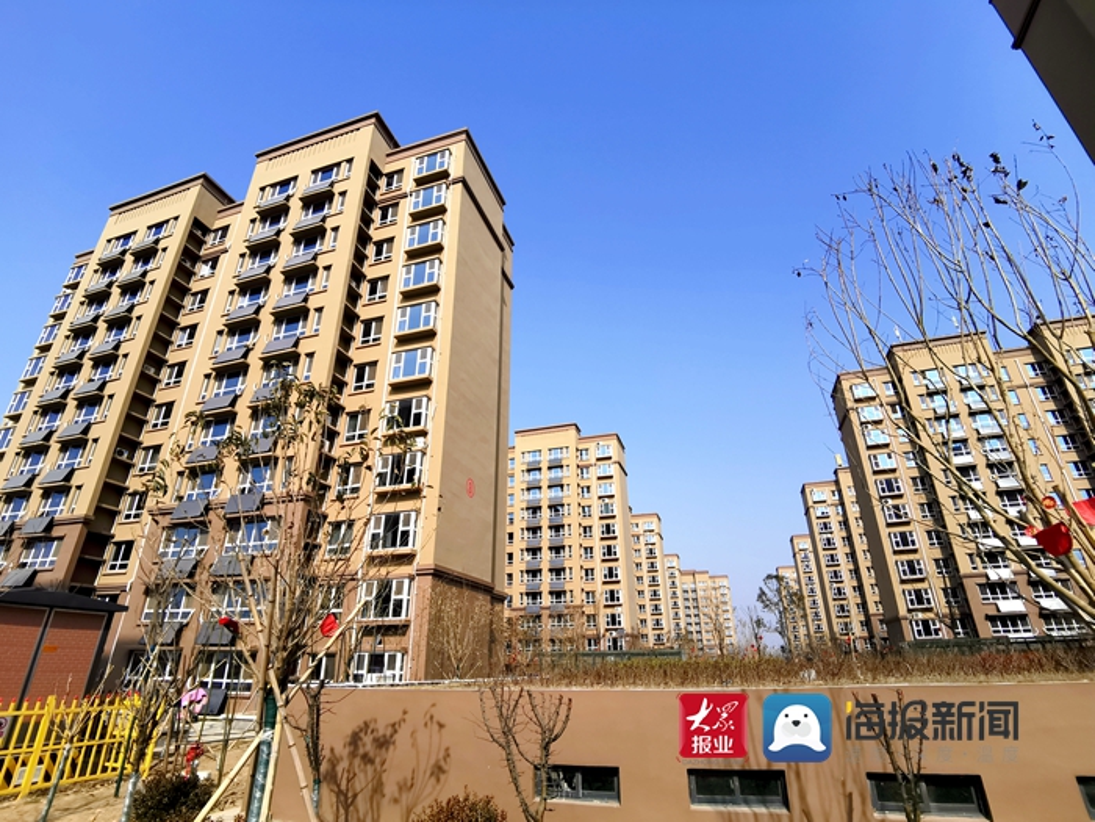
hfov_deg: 91.0
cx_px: 548
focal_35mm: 17
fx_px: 538
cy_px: 411
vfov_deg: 74.7
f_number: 2.2
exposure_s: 1/1385
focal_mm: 2.26
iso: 50
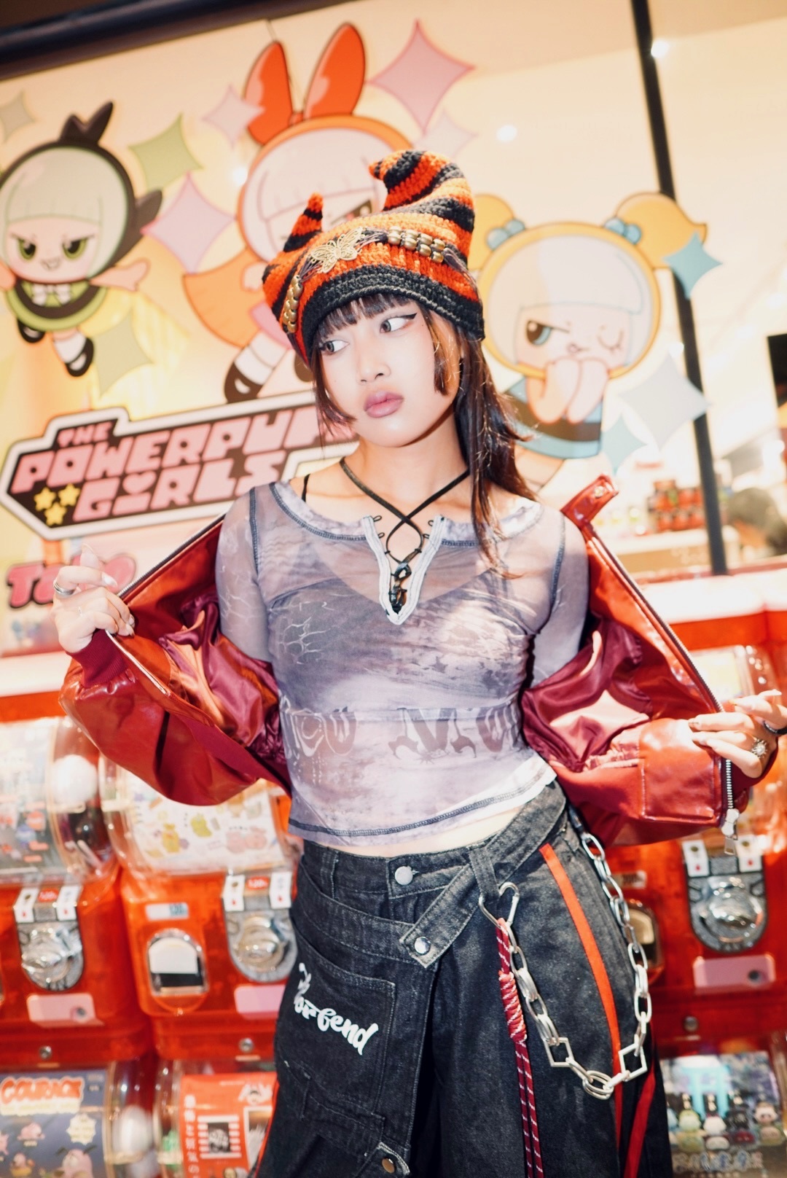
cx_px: 394
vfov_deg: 73.7
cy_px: 589
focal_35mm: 24
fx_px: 786
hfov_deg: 53.2
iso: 800
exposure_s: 1/80
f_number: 1.8
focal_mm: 16
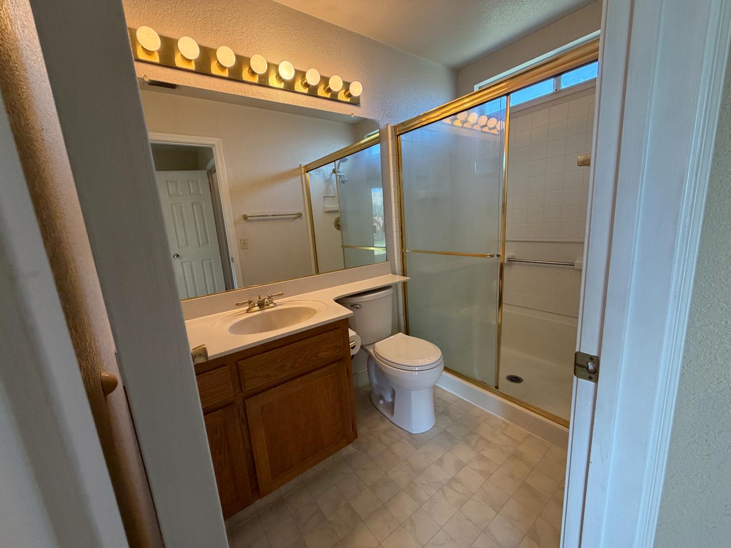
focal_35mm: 14
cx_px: 366
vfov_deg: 85.7
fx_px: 296
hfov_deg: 102.1
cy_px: 274
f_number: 2.2
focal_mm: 2.22
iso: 200
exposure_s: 1/120
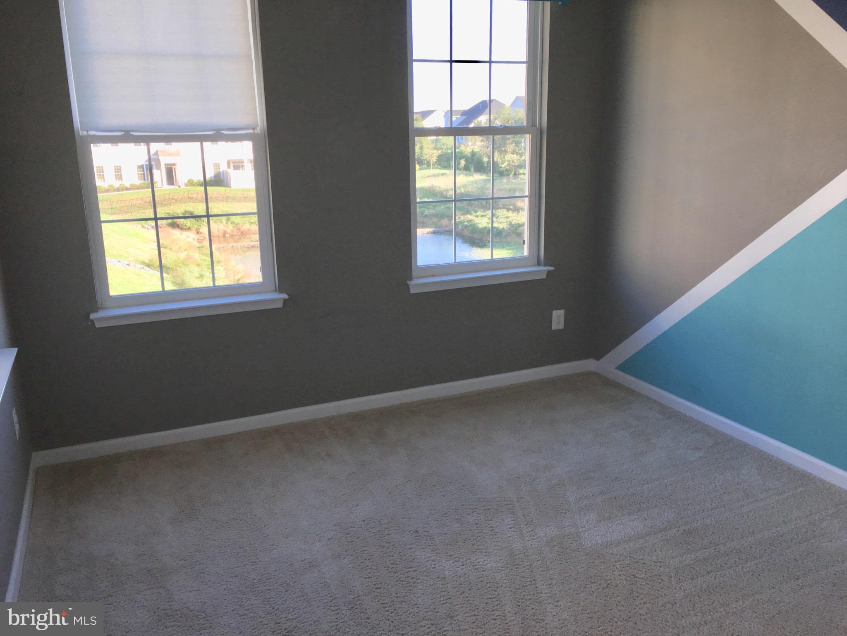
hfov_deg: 61.7
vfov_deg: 48.2
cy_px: 318
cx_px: 424
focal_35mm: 29
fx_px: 710
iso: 25
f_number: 2.2
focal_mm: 4.15
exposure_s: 1/98
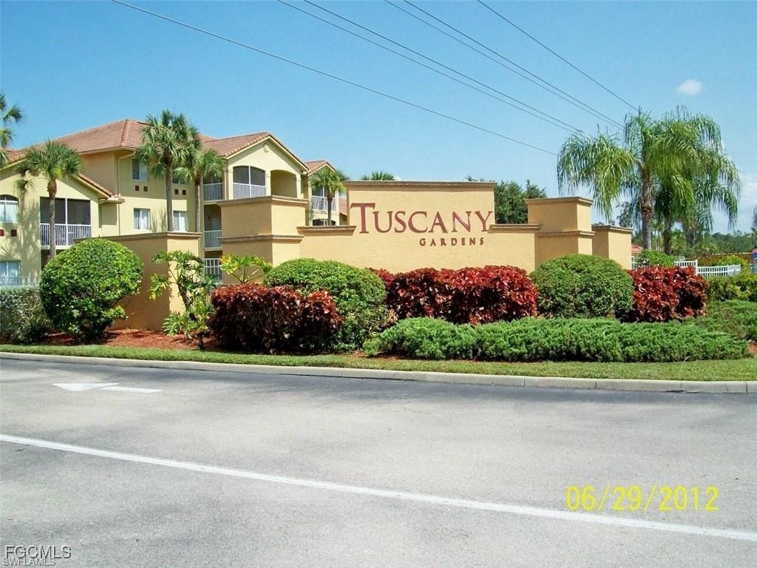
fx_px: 787
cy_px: 284
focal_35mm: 36
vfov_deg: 39.7
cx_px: 378
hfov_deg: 51.4
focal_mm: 6
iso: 80
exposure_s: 1/561
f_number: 4.8
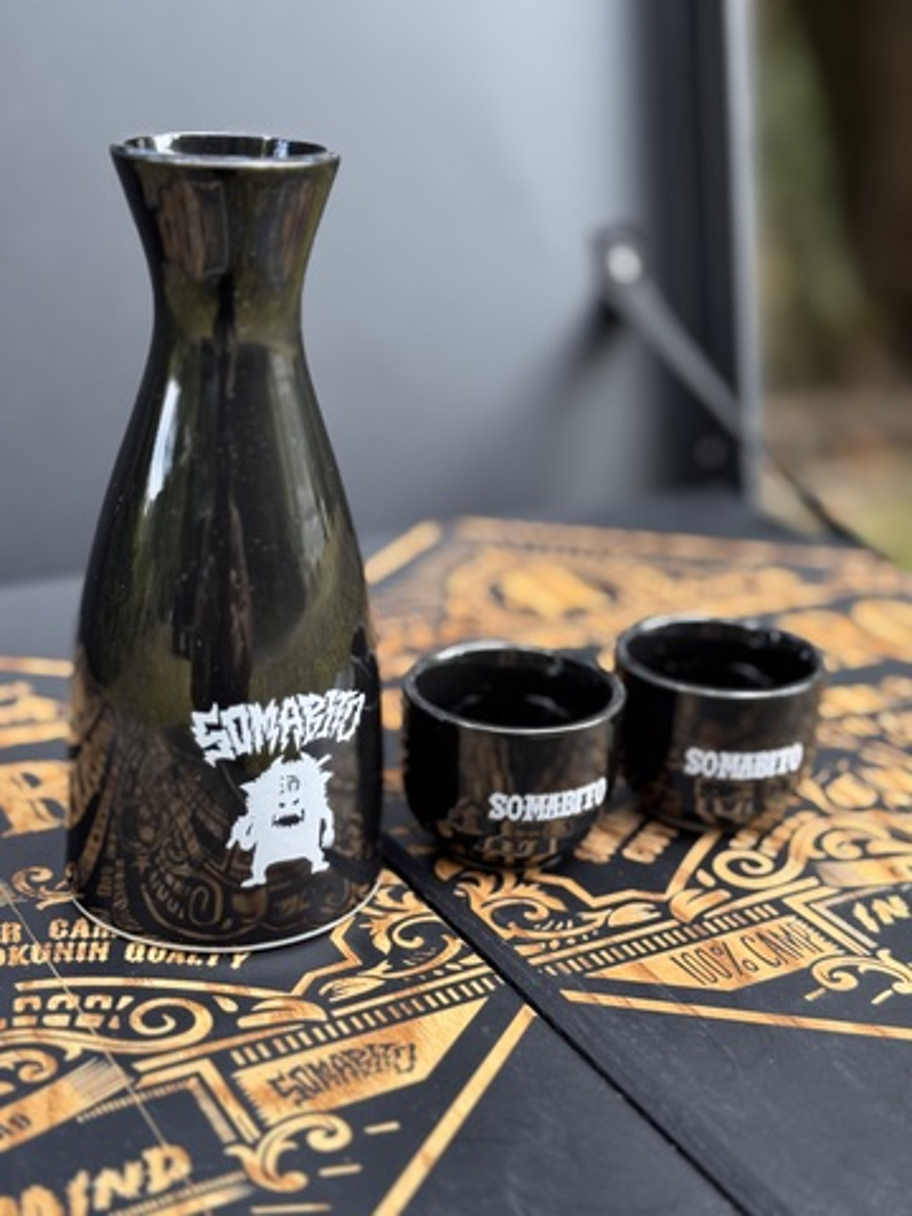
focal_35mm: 48
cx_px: 456
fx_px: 1686
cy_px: 608
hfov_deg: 30.3
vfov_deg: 39.7
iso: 125
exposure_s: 1/60
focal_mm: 6.76
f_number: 1.78
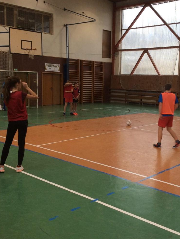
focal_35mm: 43
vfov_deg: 43.8
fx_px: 298
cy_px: 119
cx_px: 116
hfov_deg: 33.4
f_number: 2.4
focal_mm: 3.3
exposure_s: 1/50
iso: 40
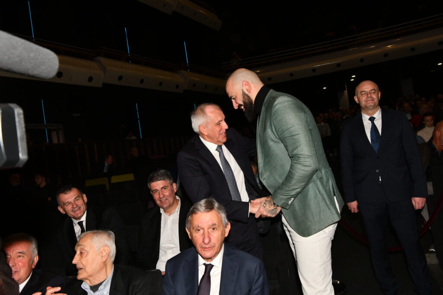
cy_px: 148
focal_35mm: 30
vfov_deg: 43.6
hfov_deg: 61.9
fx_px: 369
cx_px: 222
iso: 800
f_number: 8
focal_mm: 30
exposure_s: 1/250
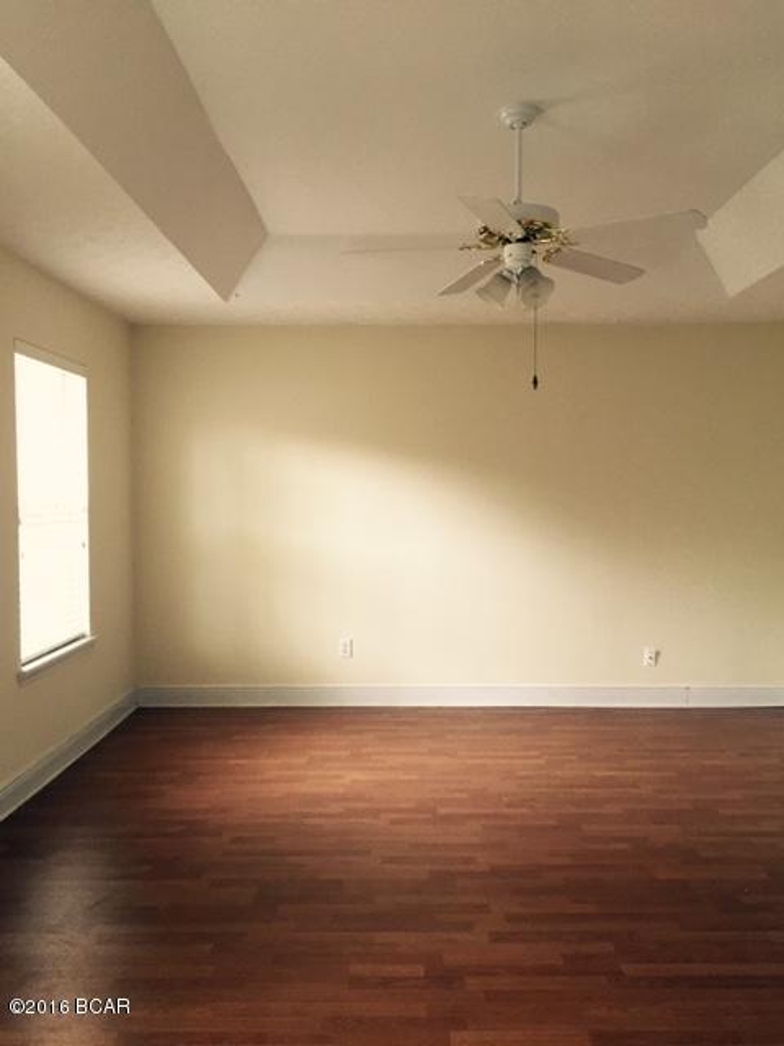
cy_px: 523
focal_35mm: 29
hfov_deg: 48.2
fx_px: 876
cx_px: 392
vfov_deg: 61.7
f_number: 2.2
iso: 50
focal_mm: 4.15
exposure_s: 1/30
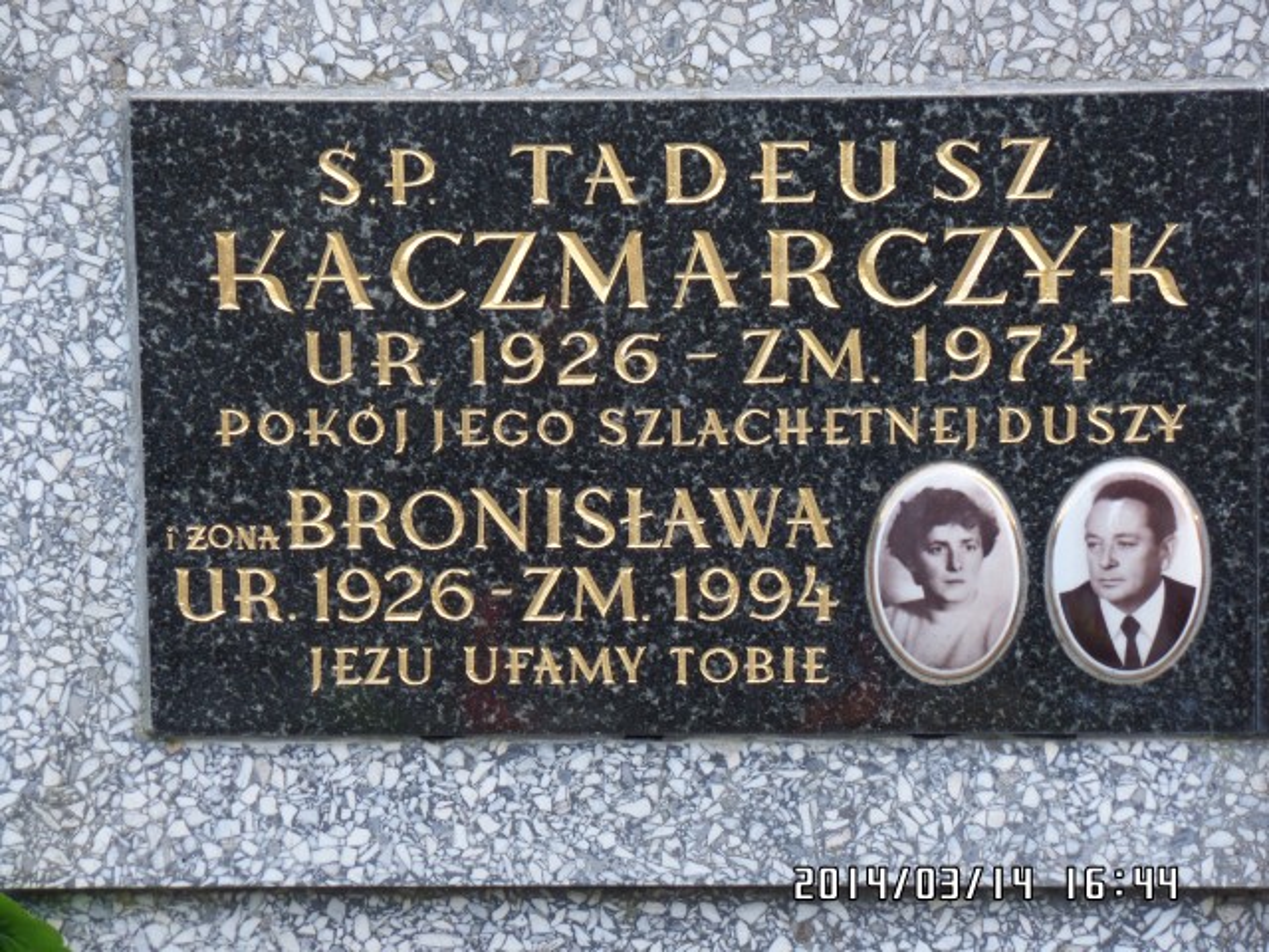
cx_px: 634
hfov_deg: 14.0
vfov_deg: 10.5
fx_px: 5169
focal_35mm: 141
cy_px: 476
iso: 160
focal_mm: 25.2
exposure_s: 1/60
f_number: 4.2
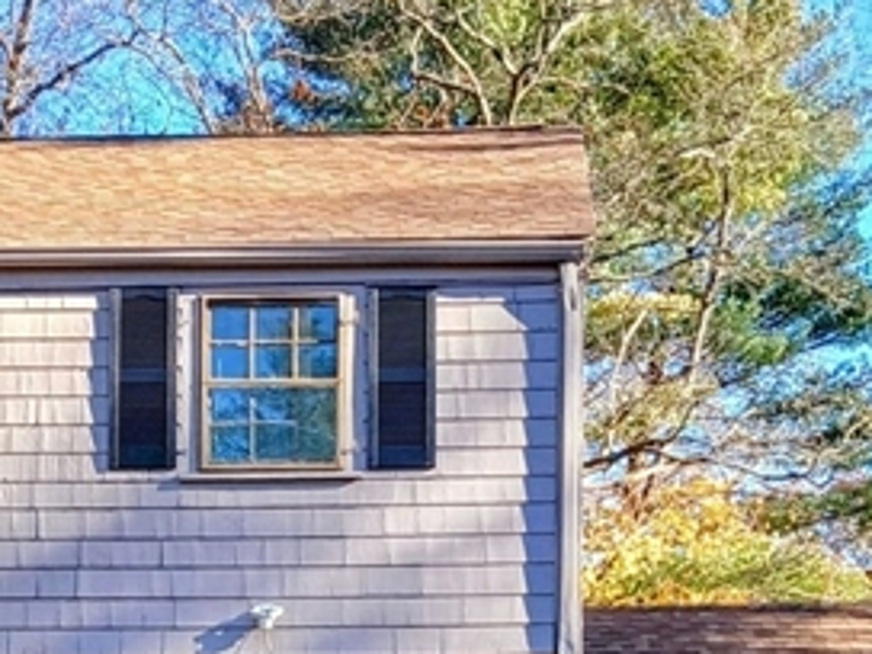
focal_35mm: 98
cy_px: 856
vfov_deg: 14.4
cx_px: 305
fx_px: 2469
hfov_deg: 20.0
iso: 20
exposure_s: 1/130
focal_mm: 3.98
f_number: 1.8
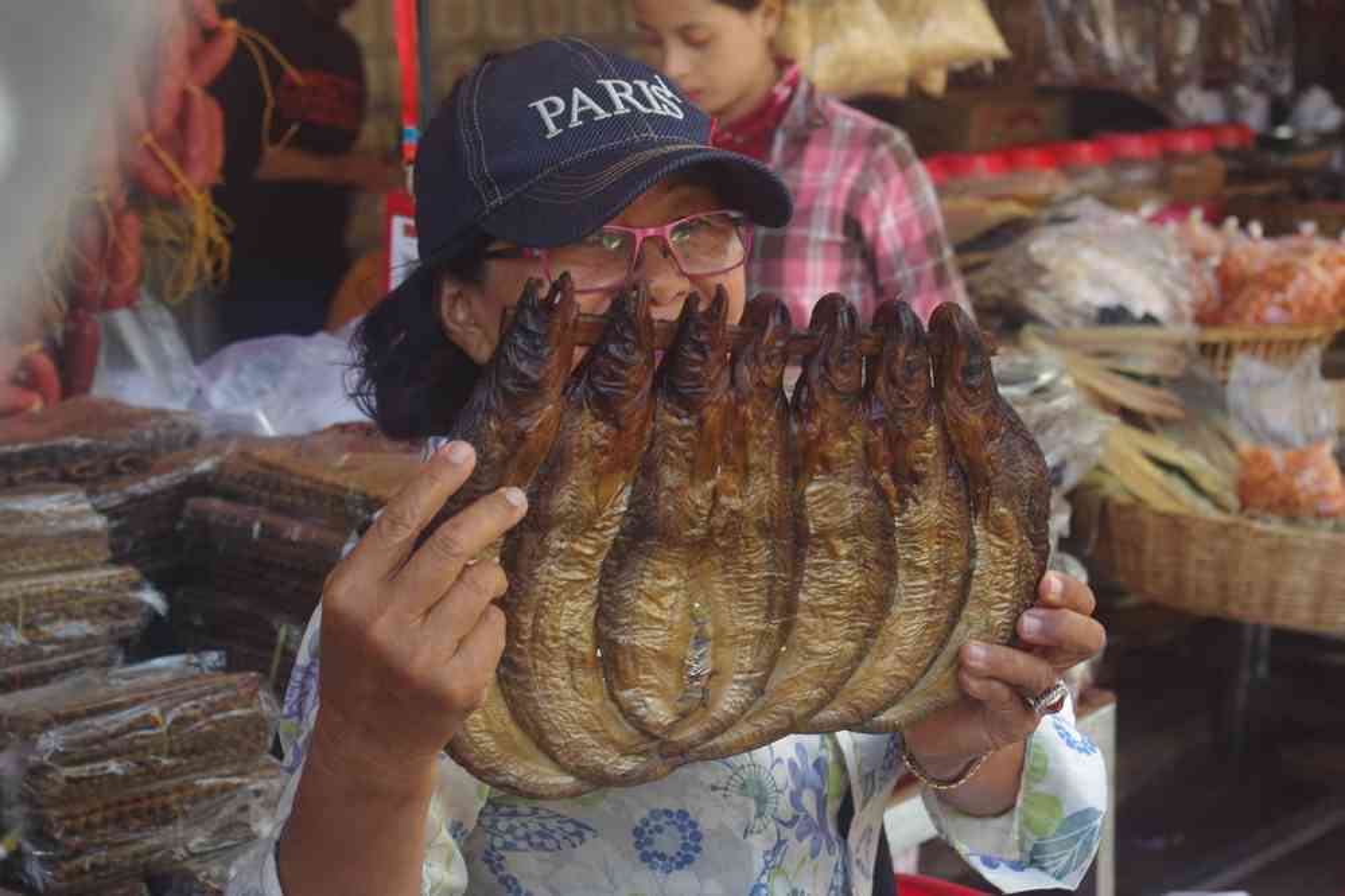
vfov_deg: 21.1
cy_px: 448
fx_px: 2410
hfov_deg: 31.2
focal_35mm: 64
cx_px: 672
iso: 800
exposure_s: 1/80
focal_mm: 43
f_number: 8
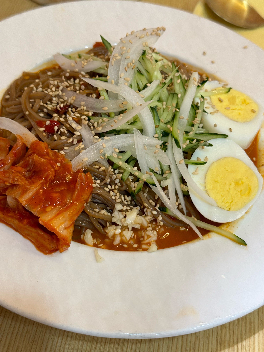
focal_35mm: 48
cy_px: 176
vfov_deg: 39.7
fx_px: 488
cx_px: 132
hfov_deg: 30.3
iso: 50
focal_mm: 6.76
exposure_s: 1/50
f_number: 1.78
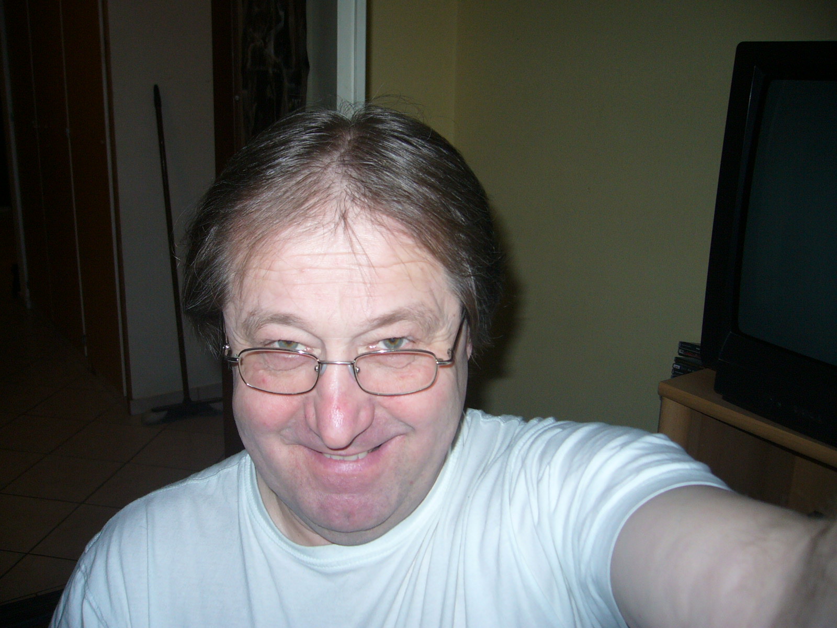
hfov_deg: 52.6
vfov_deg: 40.7
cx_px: 418
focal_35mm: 35
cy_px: 314
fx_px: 846
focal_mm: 5.8
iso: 100
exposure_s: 1/60
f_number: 2.8
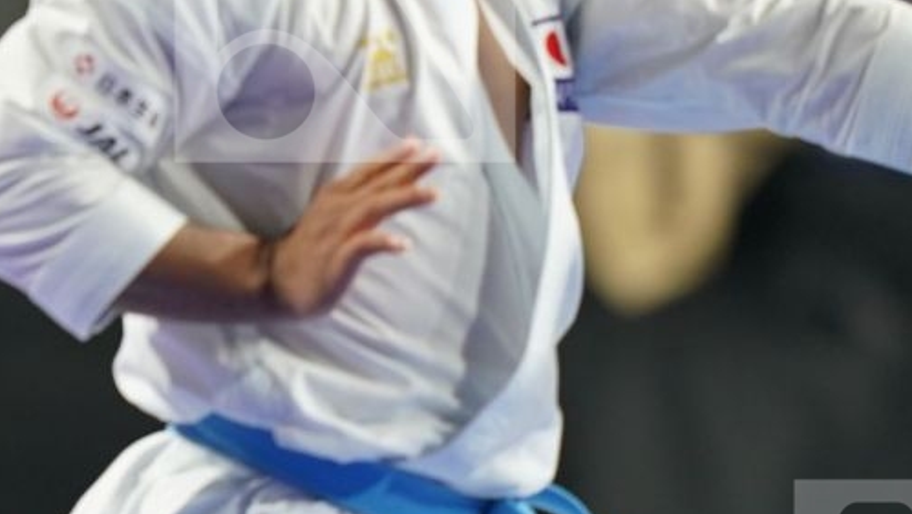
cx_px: -274
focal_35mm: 1510
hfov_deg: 1.4
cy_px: -4
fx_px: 36525
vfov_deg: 0.8
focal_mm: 400
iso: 1000
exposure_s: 1/320
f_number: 2.8
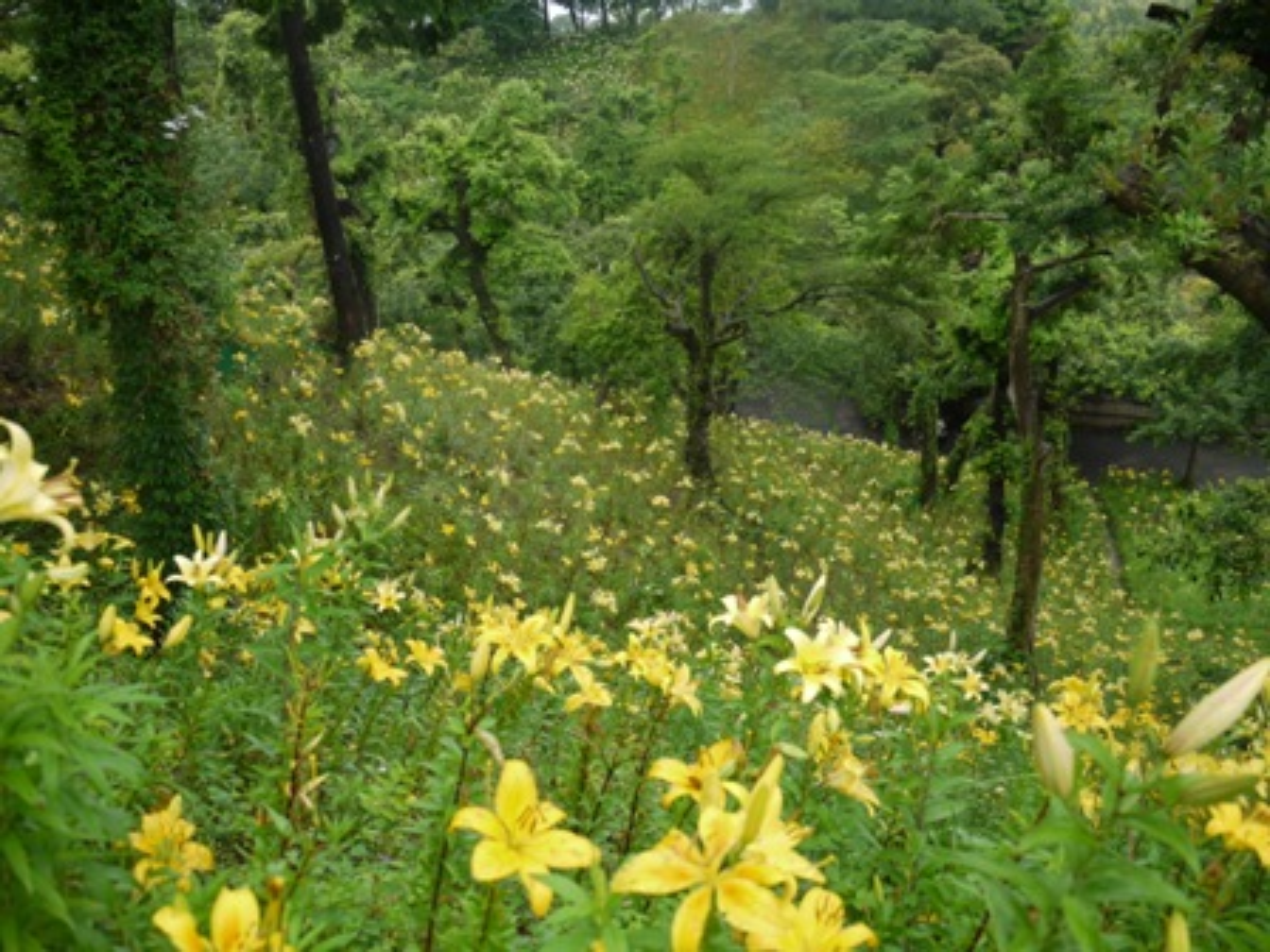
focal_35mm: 34
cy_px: 476
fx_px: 1247
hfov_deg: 54.0
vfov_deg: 41.8
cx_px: 635
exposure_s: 1/125
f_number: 4
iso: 100
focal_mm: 17
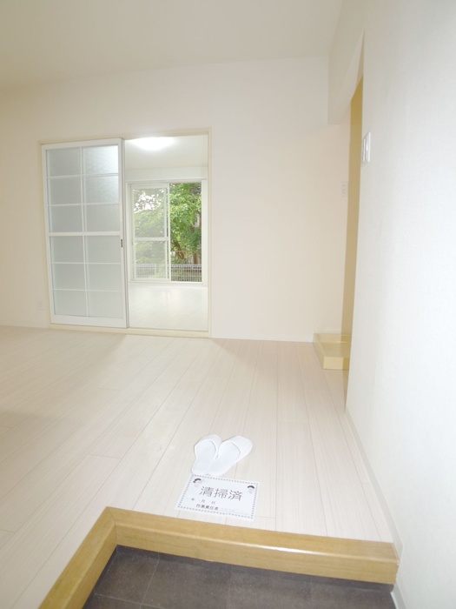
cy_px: 304
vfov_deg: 71.6
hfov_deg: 56.8
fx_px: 422
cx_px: 228
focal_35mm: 24
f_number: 2
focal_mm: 5.1
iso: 100
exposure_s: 1/15
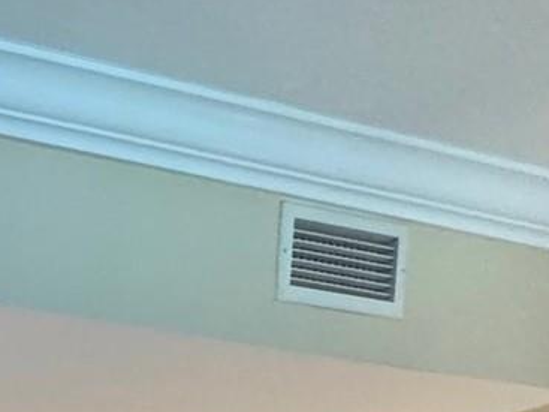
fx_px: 967
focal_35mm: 61
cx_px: -444
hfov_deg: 21.1
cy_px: 846
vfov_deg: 17.0
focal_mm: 2.22
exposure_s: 1/60
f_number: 2.2
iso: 400
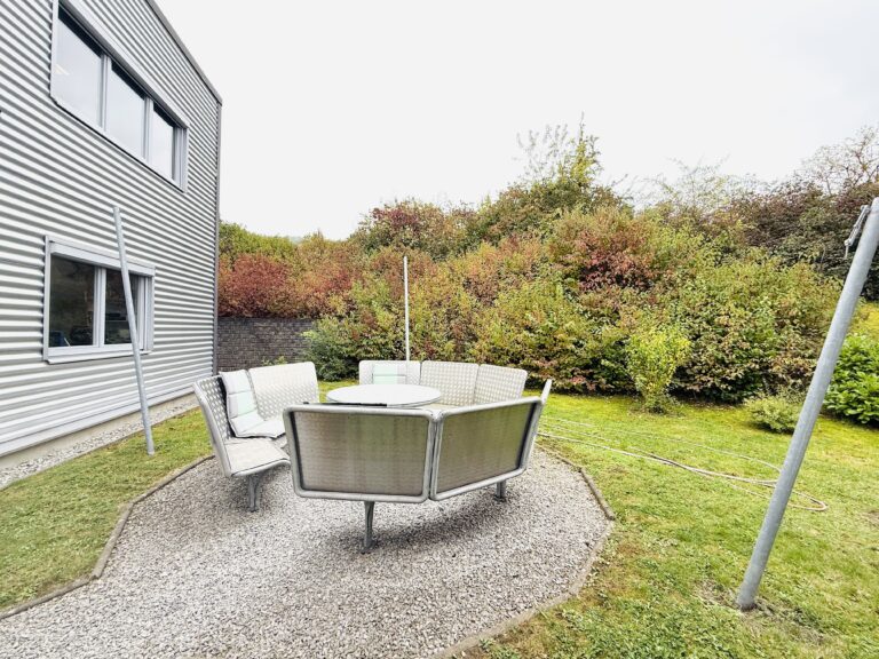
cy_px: 330
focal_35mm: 14
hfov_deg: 102.1
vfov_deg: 85.7
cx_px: 440
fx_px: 356
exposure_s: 1/331
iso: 64
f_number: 2.2
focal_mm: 2.22
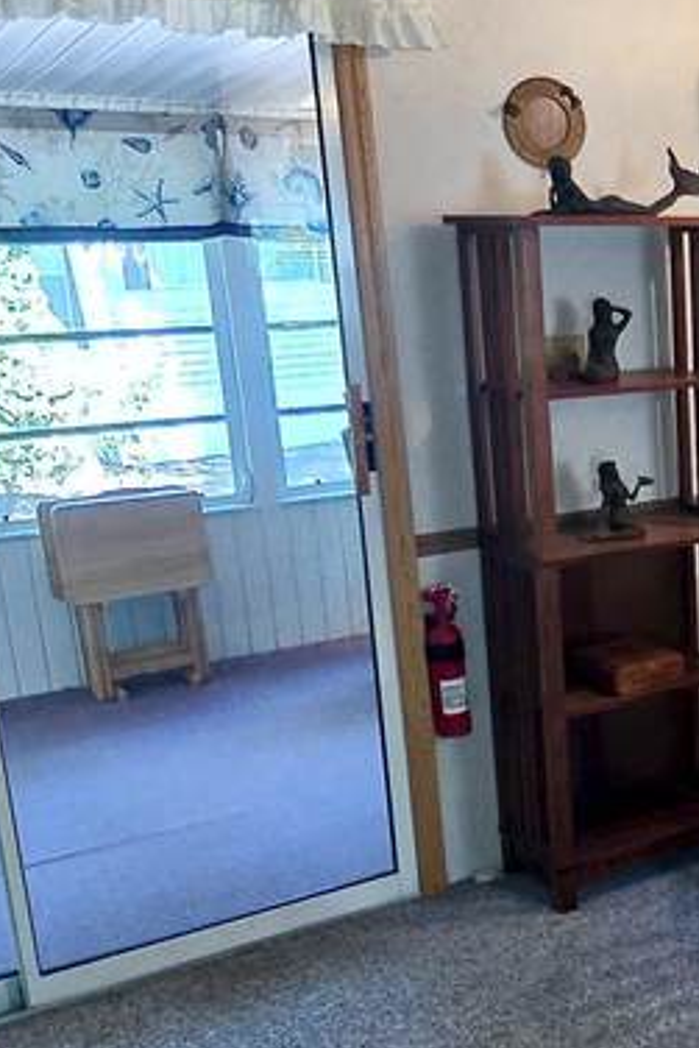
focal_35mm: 46
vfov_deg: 42.7
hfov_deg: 24.8
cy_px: 580
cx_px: 944
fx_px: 1338
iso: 400
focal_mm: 2.2
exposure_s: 1/60
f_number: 1.9
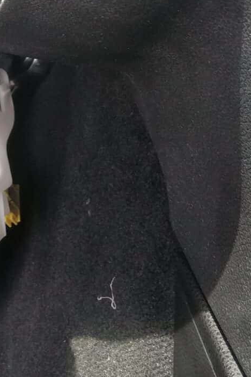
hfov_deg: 14.4
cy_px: -246
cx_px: -80
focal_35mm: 91
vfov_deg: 18.7
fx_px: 952
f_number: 1.7
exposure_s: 1/158
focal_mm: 4.1
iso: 125
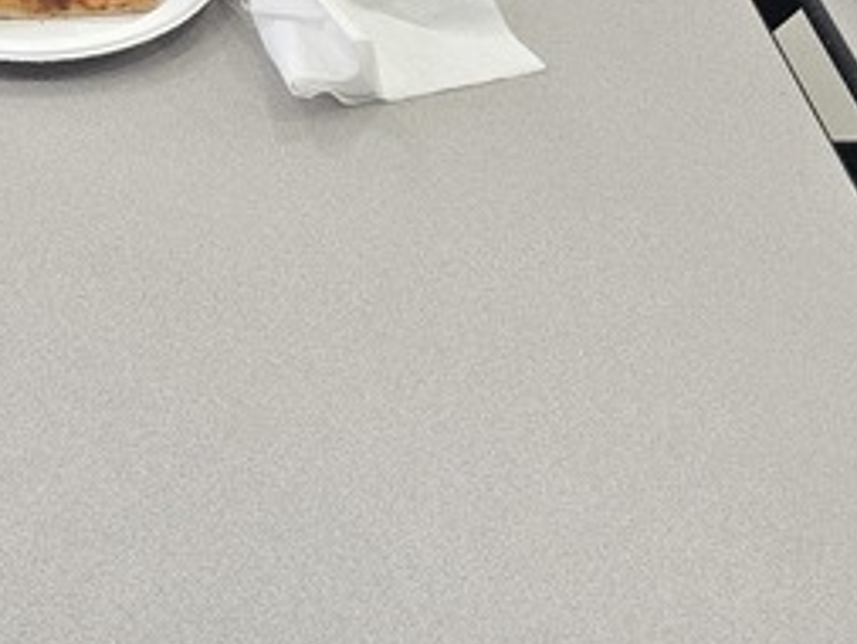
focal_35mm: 93
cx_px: -349
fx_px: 2304
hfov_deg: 19.0
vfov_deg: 15.0
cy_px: -241
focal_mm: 6.3
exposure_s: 1/120
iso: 320
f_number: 1.7
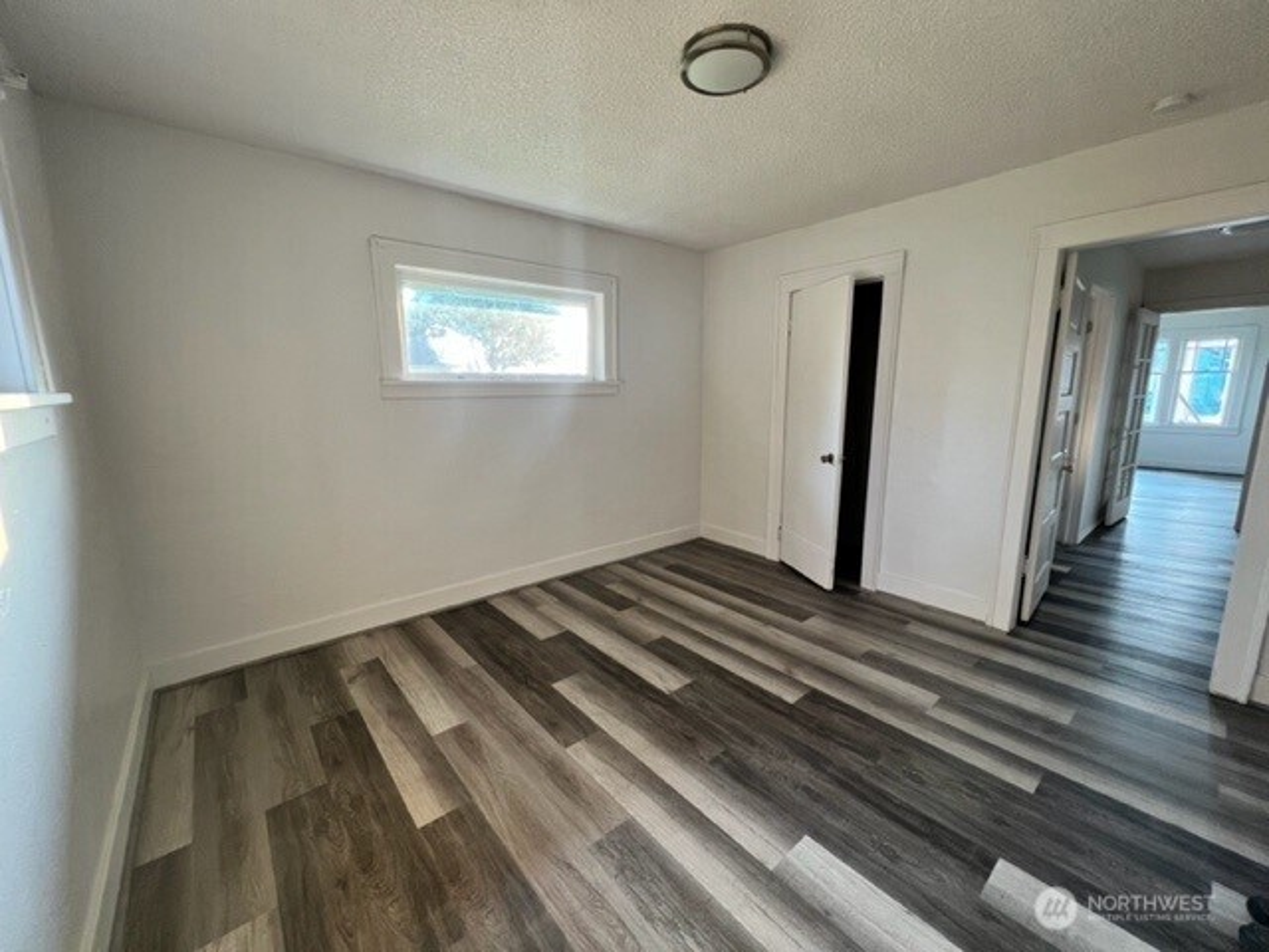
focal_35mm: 13
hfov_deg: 106.2
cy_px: 476
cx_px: 634
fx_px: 477
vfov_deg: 89.9
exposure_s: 1/99
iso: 200
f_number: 1.8
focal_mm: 1.57
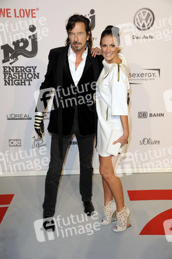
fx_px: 345
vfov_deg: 41.1
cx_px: 86
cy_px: 130
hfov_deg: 28.0
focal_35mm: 48
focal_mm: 48
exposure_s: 1/160
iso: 640
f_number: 5.6
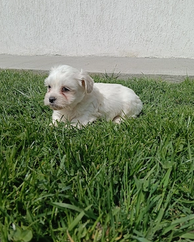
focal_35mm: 29
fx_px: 208
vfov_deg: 60.4
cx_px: 98
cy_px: 126
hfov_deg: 50.0
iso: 64
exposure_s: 1/1225
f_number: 1.8
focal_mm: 3.98
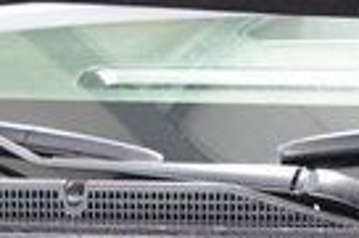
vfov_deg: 7.5
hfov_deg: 12.0
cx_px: 372
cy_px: 551
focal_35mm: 170
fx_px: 1691
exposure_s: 1/15
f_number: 4
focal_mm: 24
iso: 1600
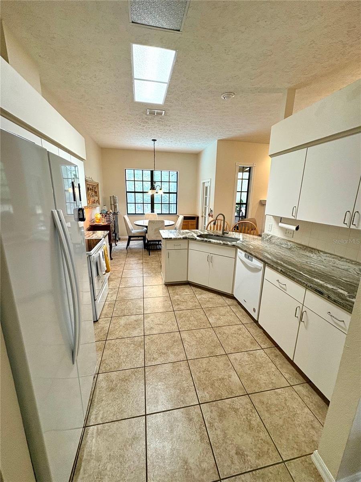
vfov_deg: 102.1
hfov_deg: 85.7
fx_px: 195
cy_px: 241
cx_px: 180
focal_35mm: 14
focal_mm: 2.22
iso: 160
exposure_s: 1/60
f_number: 2.2
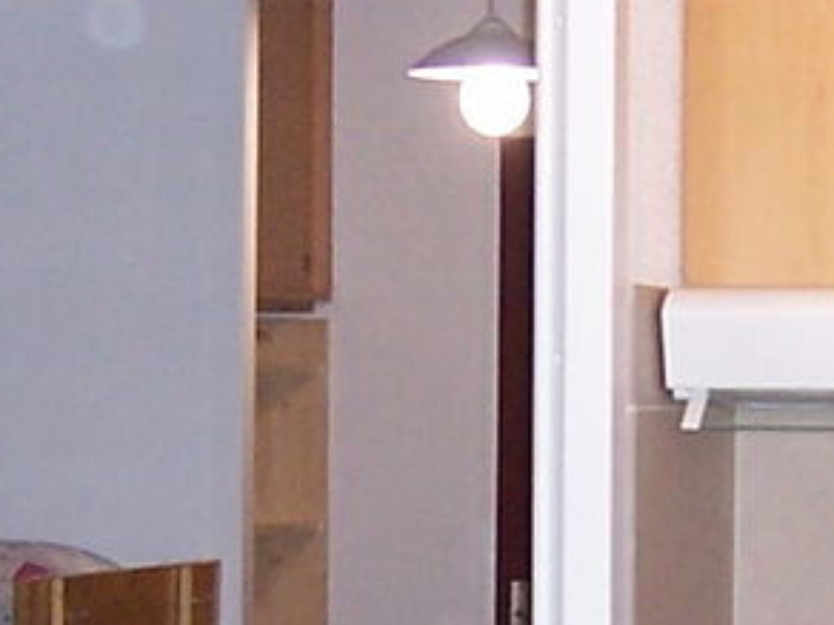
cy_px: 719
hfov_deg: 10.9
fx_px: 4361
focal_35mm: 181
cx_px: 414
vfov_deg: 8.1
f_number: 2.8
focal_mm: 5.5
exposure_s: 1/60
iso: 140
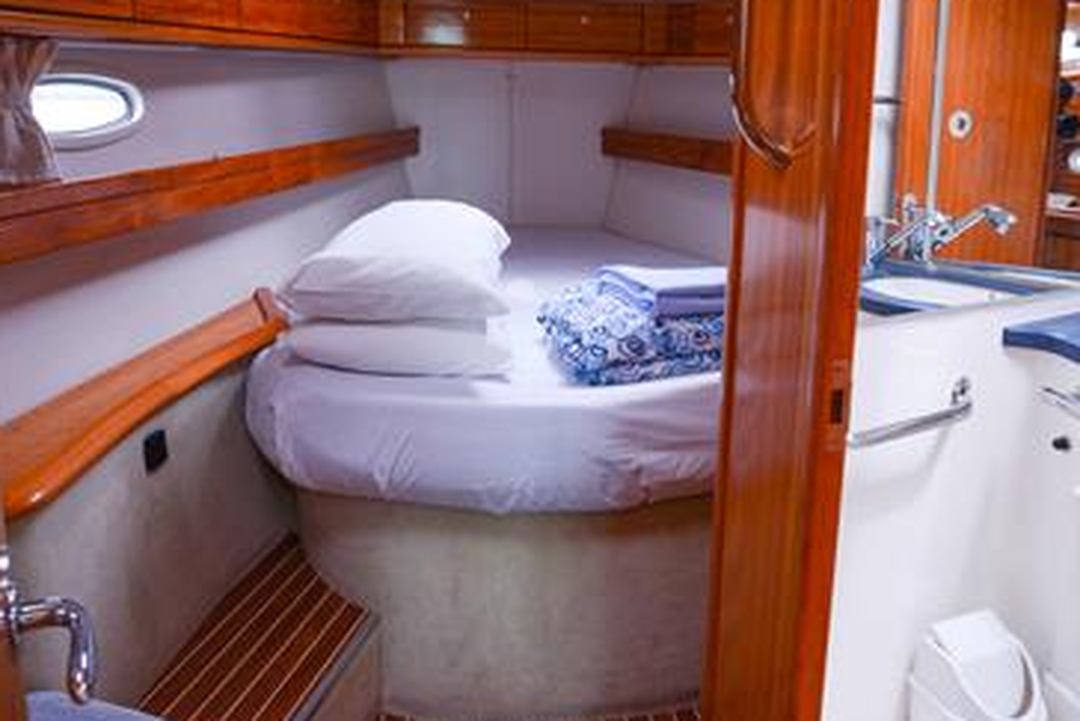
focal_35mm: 28
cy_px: 240
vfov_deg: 45.7
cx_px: 592
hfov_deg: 65.3
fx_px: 840
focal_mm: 17
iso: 800
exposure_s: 1/100
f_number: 5
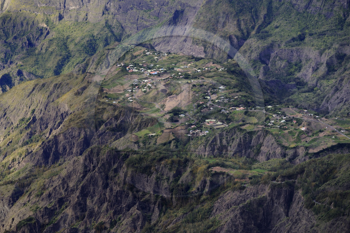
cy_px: 116
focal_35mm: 102
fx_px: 991
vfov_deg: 13.4
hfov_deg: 20.0
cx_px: 175
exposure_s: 1/1250
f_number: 4
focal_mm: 102
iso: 800
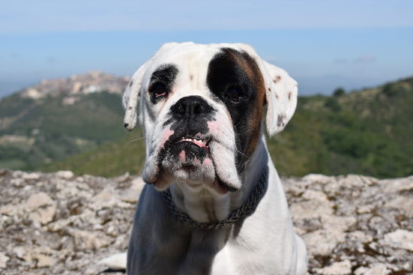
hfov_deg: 27.5
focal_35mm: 74
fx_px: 843
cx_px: 202
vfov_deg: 18.5
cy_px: 136
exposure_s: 1/500
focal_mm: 45
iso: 100
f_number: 8
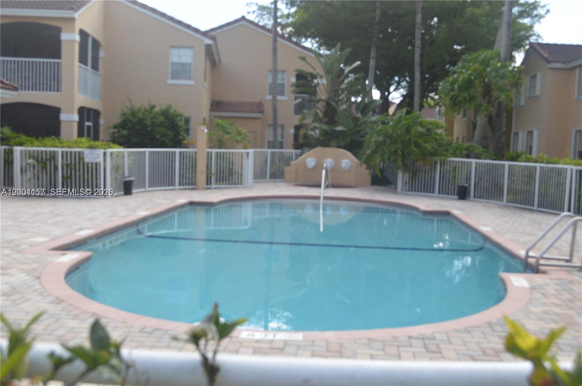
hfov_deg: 53.2
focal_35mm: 36
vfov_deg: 36.8
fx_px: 581
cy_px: 193
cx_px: 291
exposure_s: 1/125
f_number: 5.6
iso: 100
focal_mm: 24
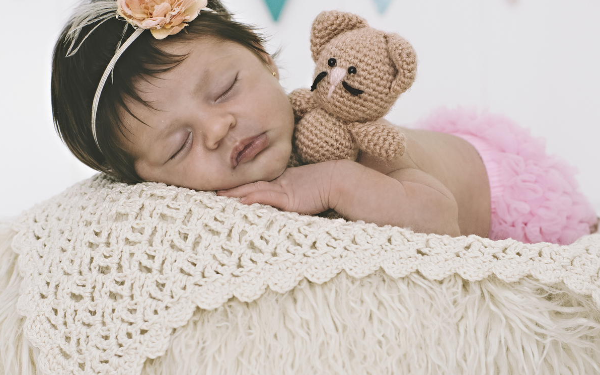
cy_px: 222
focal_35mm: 81
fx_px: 1321
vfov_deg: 16.1
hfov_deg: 25.6
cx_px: 299
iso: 500
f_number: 3.5
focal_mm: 35
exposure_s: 1/200
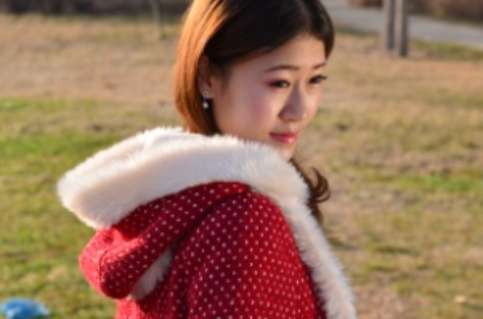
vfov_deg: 6.2
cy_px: 132
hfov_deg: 9.4
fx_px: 2931
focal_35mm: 219
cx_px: 252
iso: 100
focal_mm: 98
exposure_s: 1/100
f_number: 9
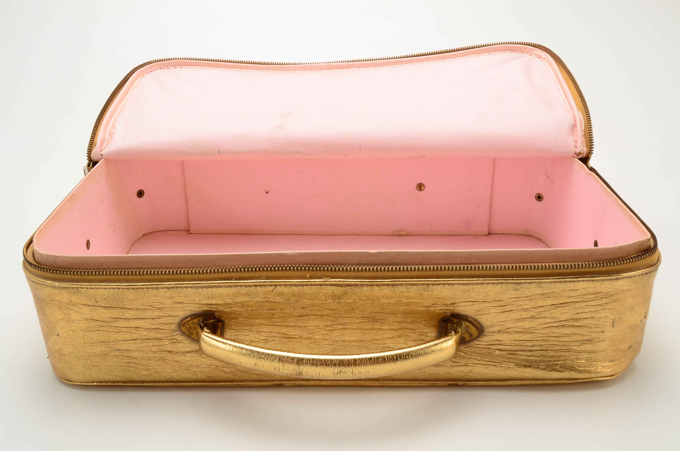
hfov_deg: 53.2
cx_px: 340
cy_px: 226
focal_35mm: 36
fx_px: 679
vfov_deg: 36.7
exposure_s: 1/160
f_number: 18
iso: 100
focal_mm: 24
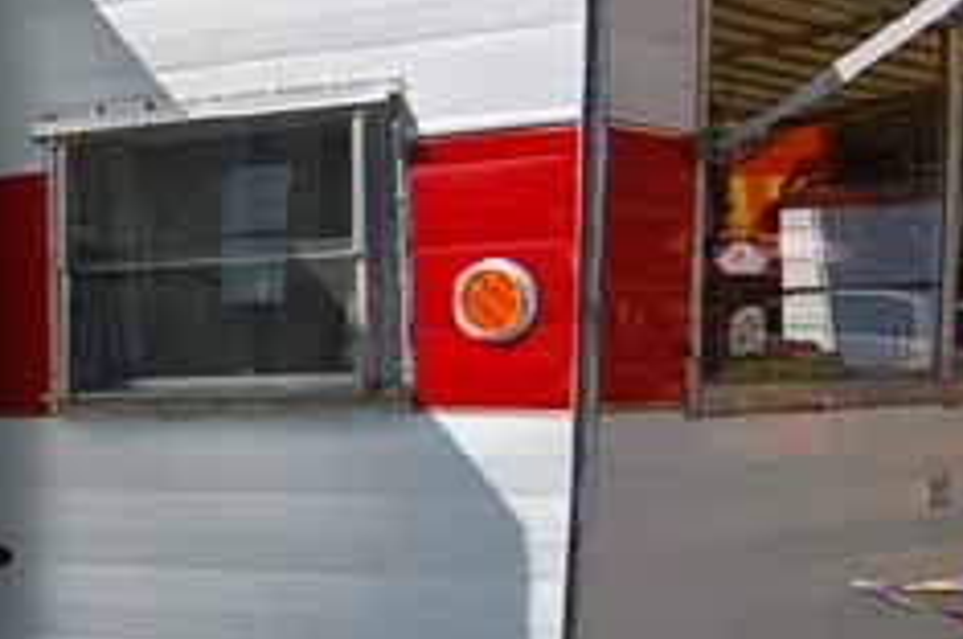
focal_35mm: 90
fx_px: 2404
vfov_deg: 15.1
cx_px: 158
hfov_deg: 22.3
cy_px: 301
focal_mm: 20
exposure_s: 1/3200
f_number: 3.8
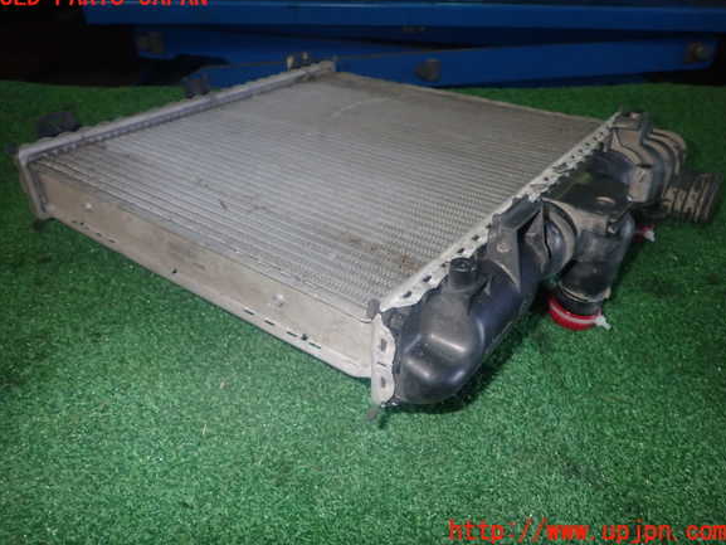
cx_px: 356
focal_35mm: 26
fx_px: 545
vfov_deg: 53.1
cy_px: 264
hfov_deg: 67.3
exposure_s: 1/30
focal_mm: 4.5
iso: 500
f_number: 5.6
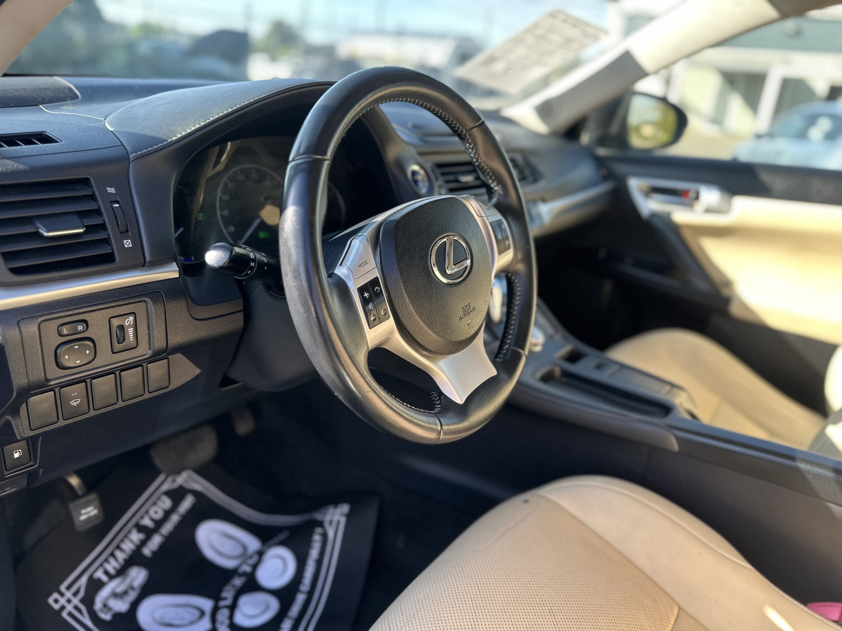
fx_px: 584
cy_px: 316
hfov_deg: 71.6
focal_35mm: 24
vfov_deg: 56.8
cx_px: 421
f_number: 1.78
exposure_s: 1/273
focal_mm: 6.86
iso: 80
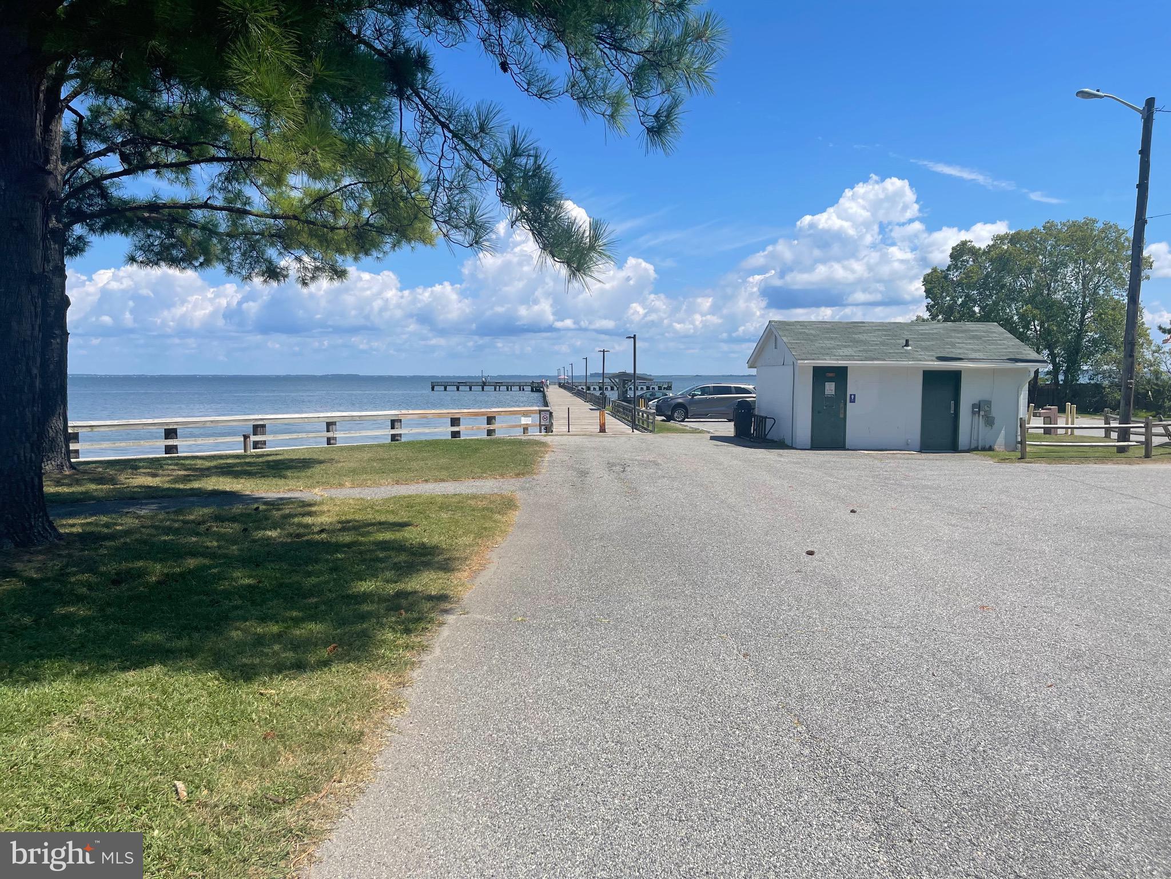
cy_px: 440
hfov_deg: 69.4
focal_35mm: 25
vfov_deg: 54.9
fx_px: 846
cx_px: 586
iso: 32
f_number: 1.6
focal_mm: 5.1
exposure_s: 1/5128
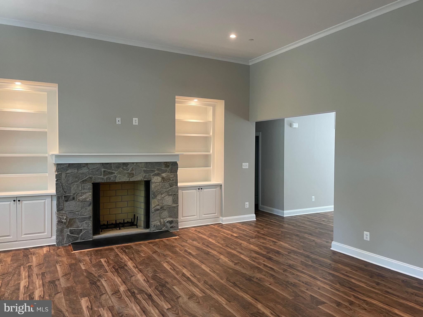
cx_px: 212
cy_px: 158
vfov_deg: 53.1
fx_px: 318
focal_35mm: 26
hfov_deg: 67.3
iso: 125
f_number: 1.6
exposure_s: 1/60
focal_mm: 4.2
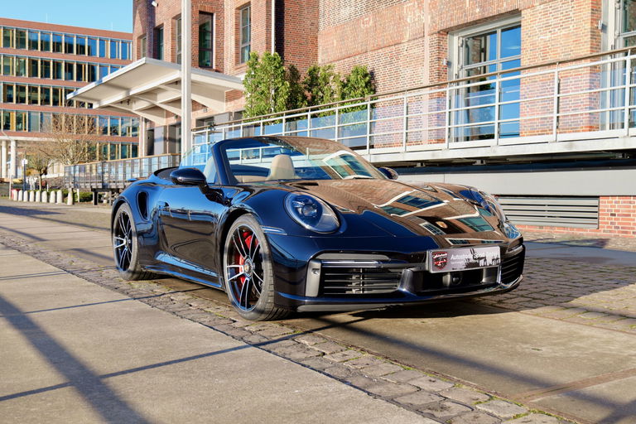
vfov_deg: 31.9
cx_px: 318
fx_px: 742
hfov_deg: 46.4
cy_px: 212
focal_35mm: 42
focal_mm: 42
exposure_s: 1/125
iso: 100
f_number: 5.6
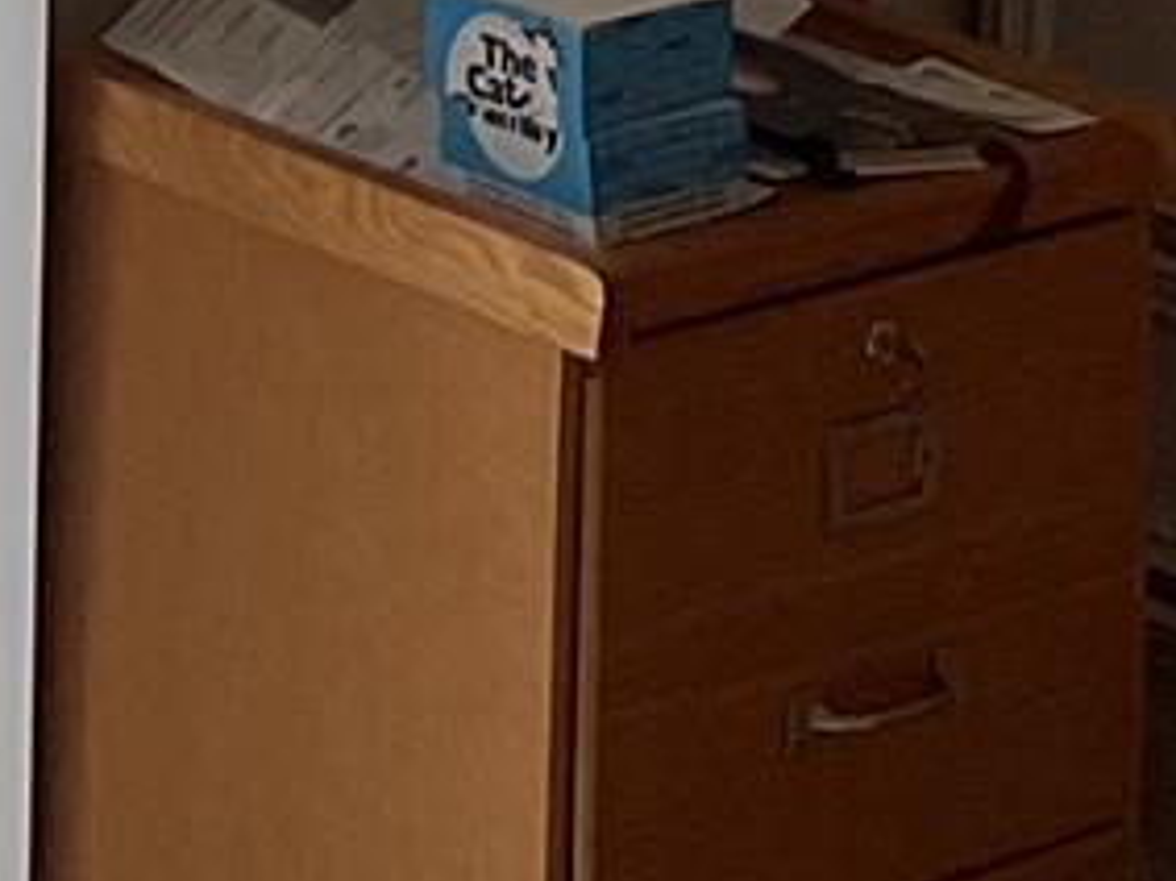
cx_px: -75
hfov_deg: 9.3
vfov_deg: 6.3
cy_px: -1978
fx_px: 7131
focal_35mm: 210
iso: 25
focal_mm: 3
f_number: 1.8
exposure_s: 1/120
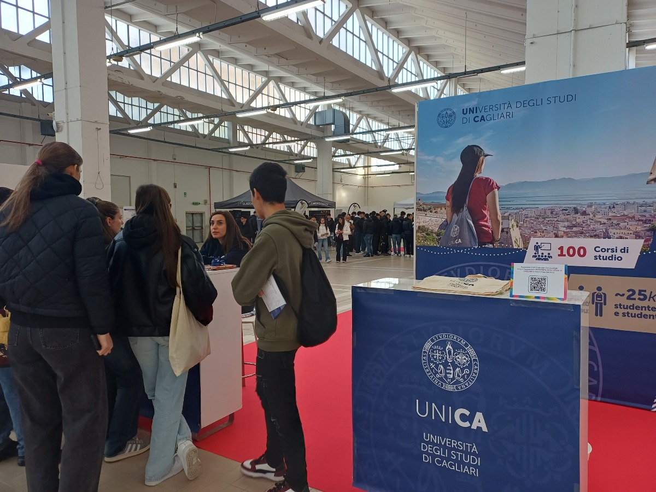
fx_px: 474
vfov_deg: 54.9
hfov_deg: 69.4
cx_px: 328
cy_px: 246
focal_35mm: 25
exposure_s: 1/50
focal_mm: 4.65
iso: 64
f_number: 1.8
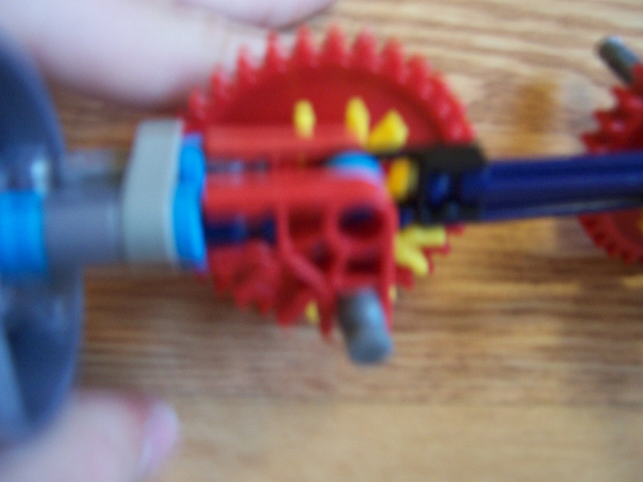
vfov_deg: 42.9
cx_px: 322
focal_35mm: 33
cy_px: 241
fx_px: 613
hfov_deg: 55.4
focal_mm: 5.5
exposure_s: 1/8
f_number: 3.4
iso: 140
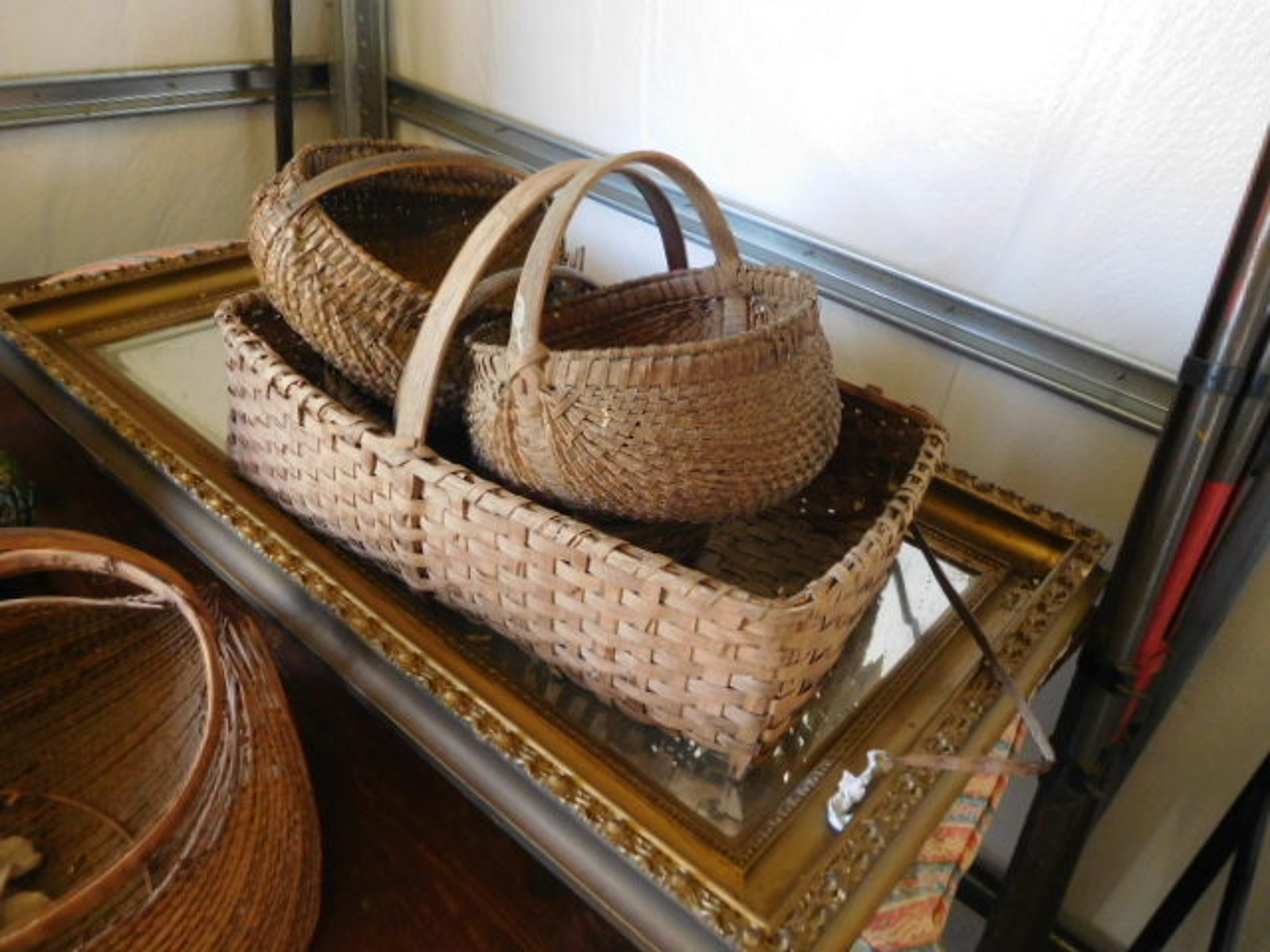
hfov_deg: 69.4
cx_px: 635
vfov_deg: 54.9
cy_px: 476
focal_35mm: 25
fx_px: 917
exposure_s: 1/30
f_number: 3.4
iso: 400
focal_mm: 4.5
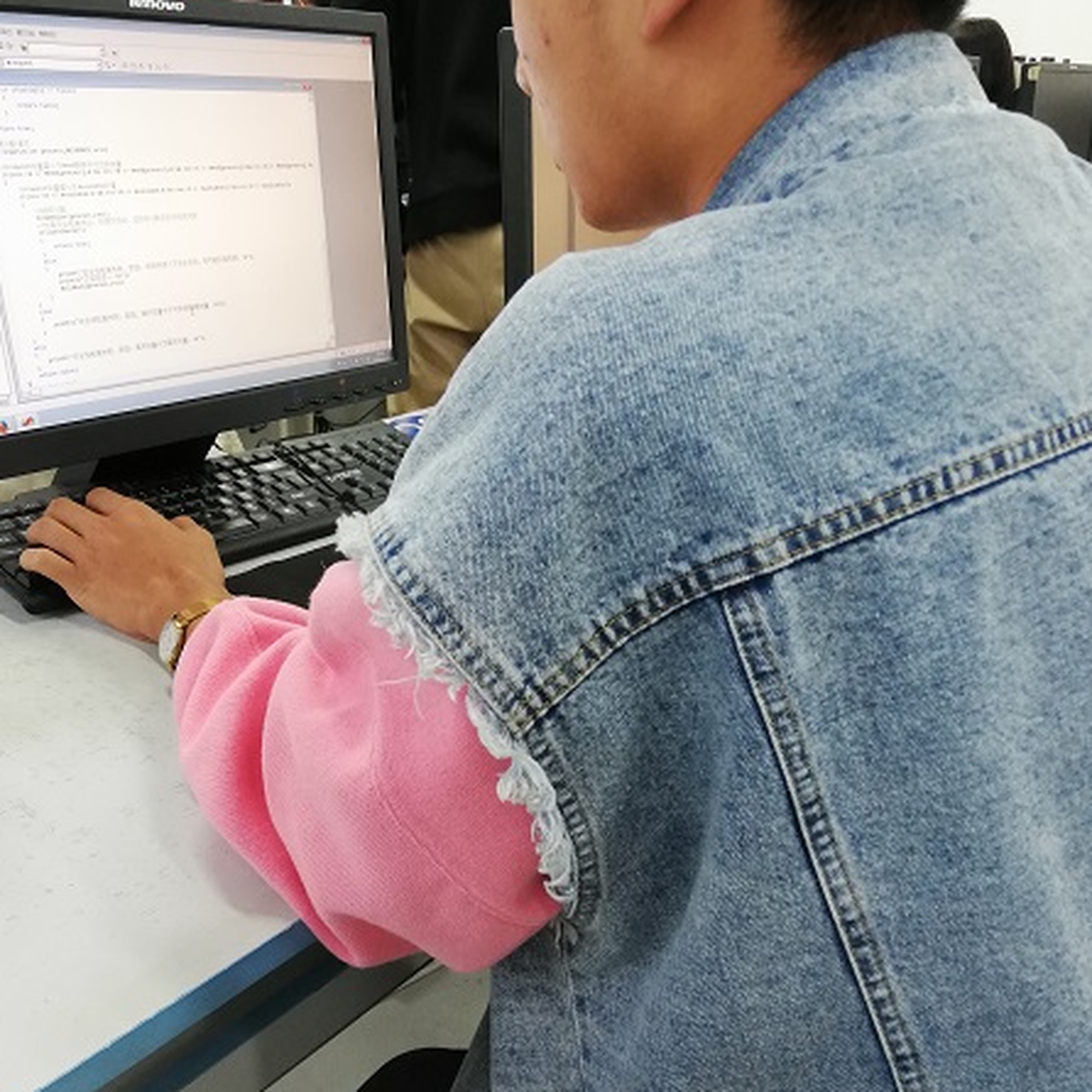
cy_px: 644
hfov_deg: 49.7
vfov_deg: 49.5
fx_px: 1178
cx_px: 512
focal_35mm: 33
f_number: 2.2
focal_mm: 3.81
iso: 250
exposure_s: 1/33.3
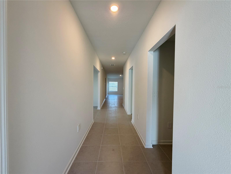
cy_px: 87
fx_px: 93
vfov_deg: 85.7
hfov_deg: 102.1
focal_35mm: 14
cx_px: 116
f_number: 2.2
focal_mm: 2.22
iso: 200
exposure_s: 1/120
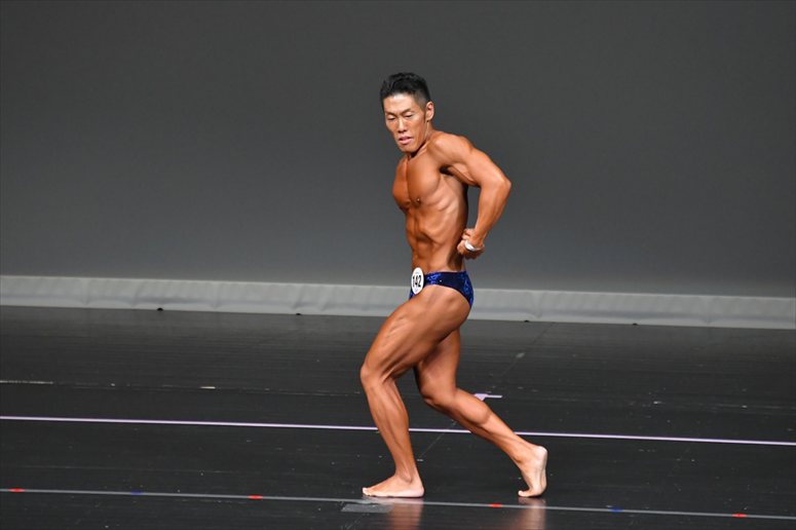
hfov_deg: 5.5
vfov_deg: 3.7
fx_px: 8288
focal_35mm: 375
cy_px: 265
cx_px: 398
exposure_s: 1/400
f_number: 5.6
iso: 4000
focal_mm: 250
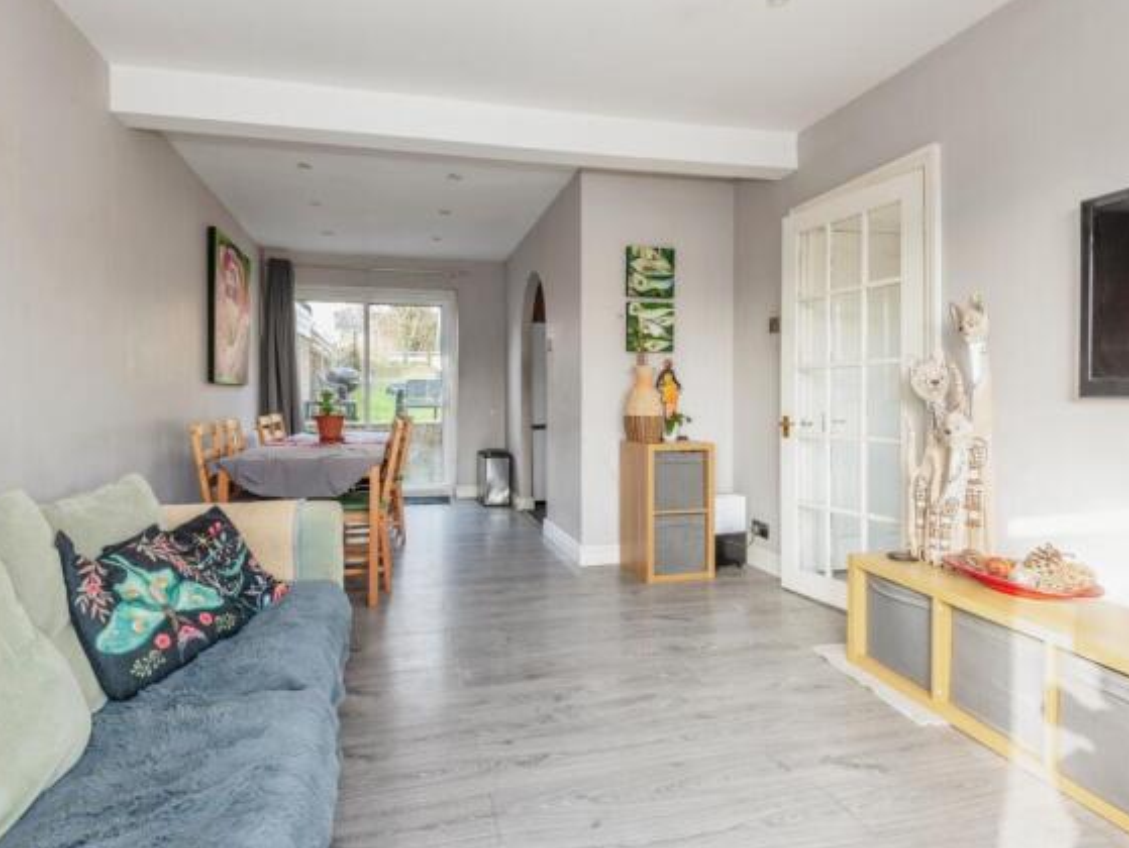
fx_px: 587
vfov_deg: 71.7
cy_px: 421
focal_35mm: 18
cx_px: 537
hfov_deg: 87.7
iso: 200
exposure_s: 1/8
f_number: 8
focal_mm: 16
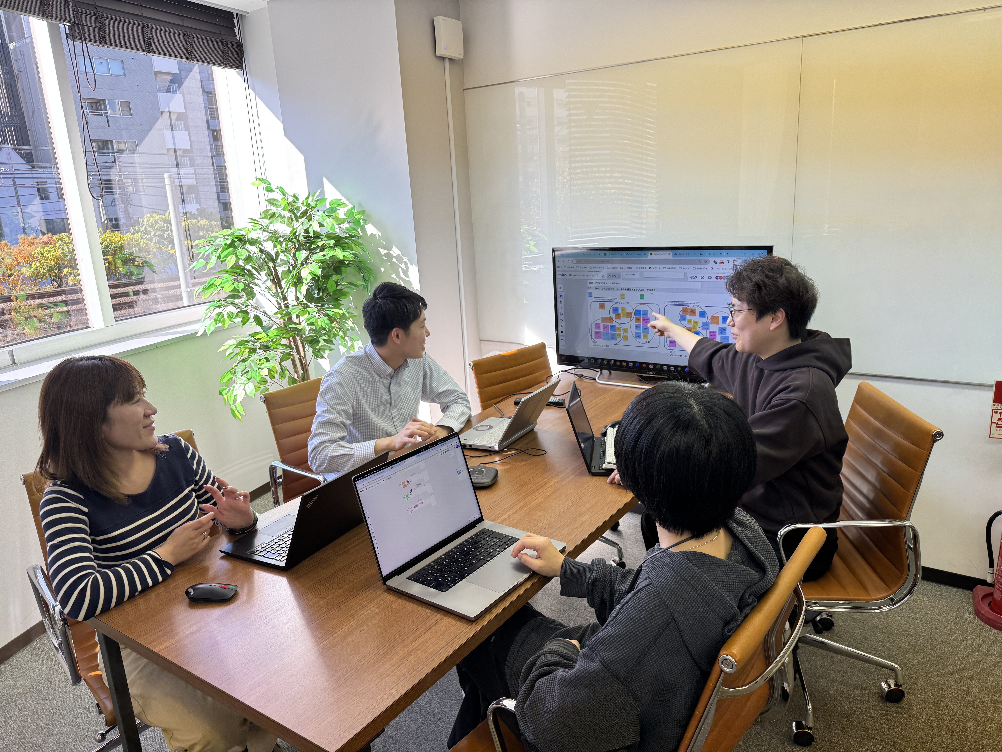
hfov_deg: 71.6
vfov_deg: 56.8
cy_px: 376
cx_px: 501
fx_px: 695
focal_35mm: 24
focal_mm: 6.76
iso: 64
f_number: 1.78
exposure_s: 1/151
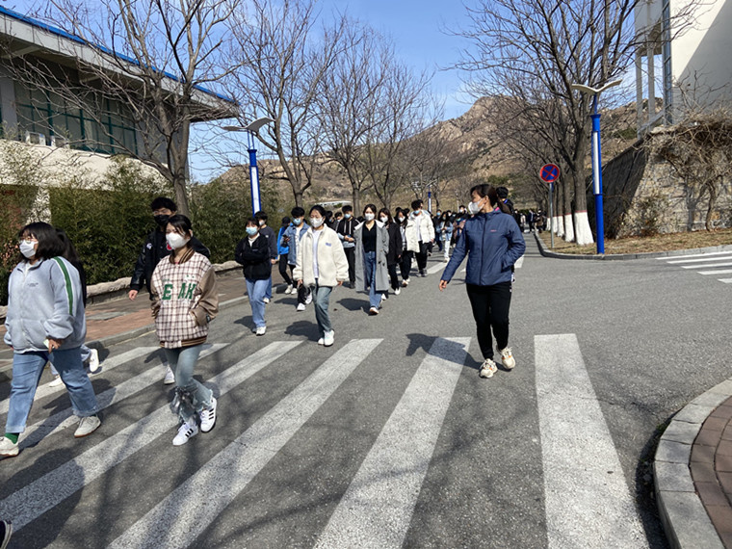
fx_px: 550
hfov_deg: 67.3
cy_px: 274
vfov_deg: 53.1
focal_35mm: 26
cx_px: 366
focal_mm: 4.25
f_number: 1.8
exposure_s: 1/2268
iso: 32
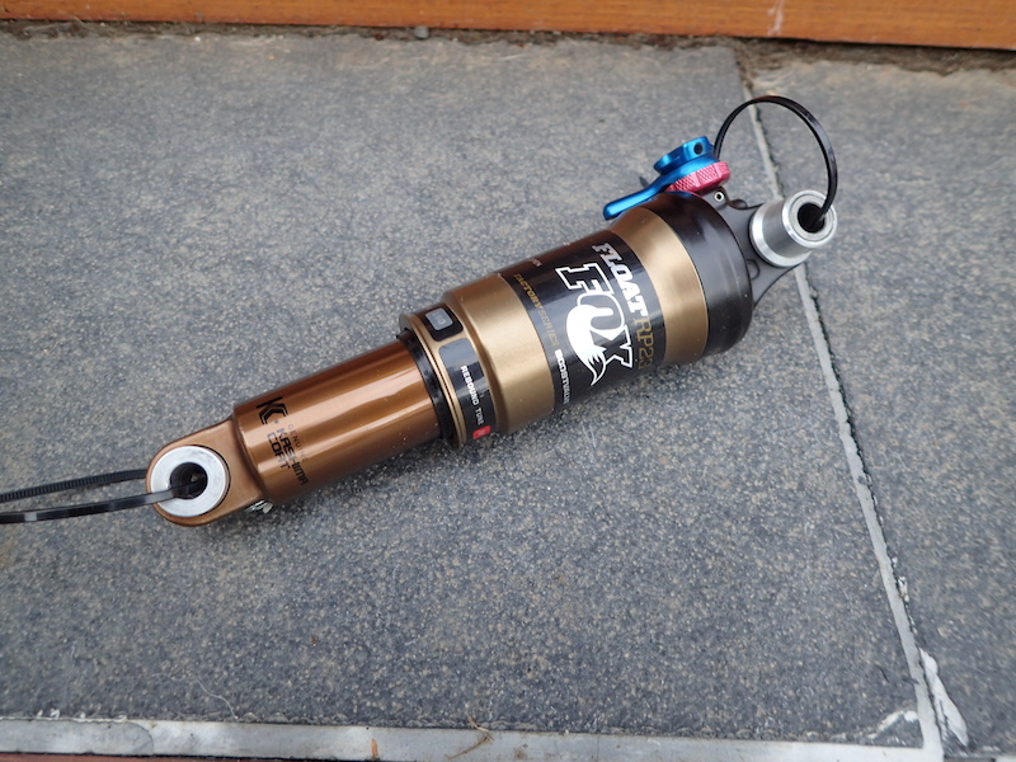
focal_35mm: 25
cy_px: 381
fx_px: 734
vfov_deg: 54.9
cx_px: 508
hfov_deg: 69.4
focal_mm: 4.5
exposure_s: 1/80
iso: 100
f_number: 2
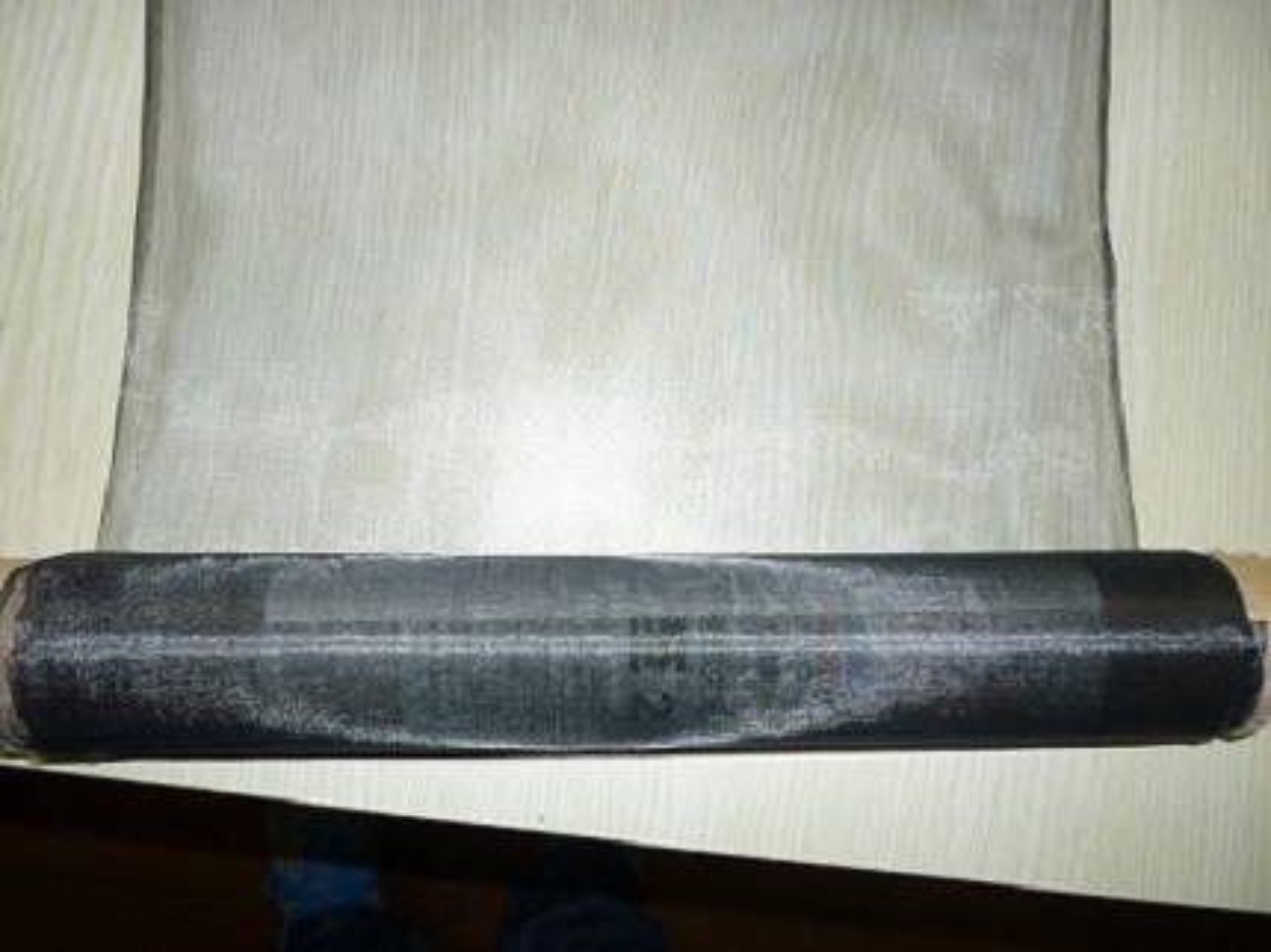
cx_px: 636
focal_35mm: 29
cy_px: 476
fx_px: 1064
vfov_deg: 48.2
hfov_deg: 61.7
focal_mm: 5.2
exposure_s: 1/30
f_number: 3.3
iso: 100
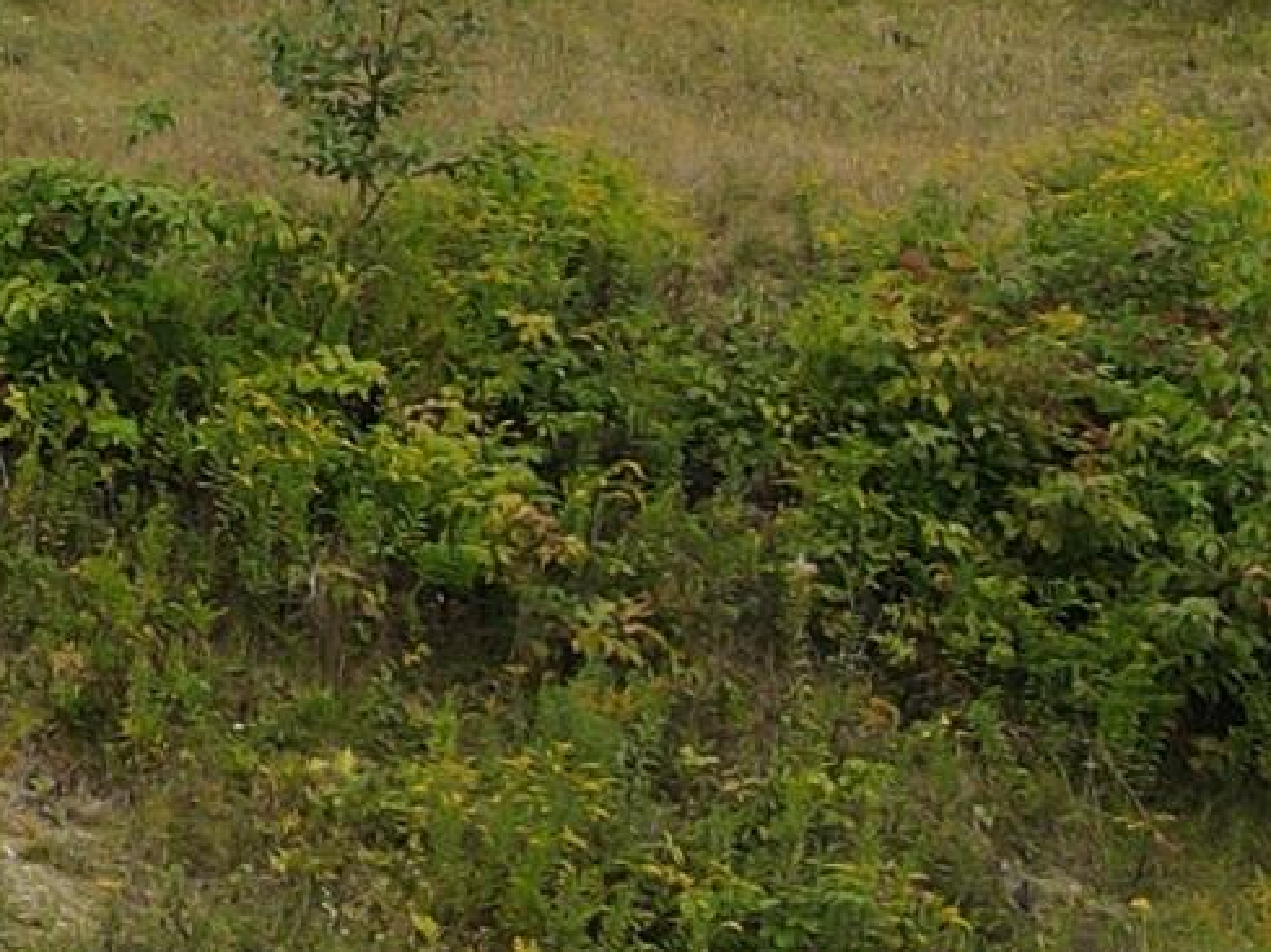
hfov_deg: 11.6
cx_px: -1517
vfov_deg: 9.5
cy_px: -825
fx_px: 5395
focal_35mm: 147
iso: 100
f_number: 2.8
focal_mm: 4.5
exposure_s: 1/400
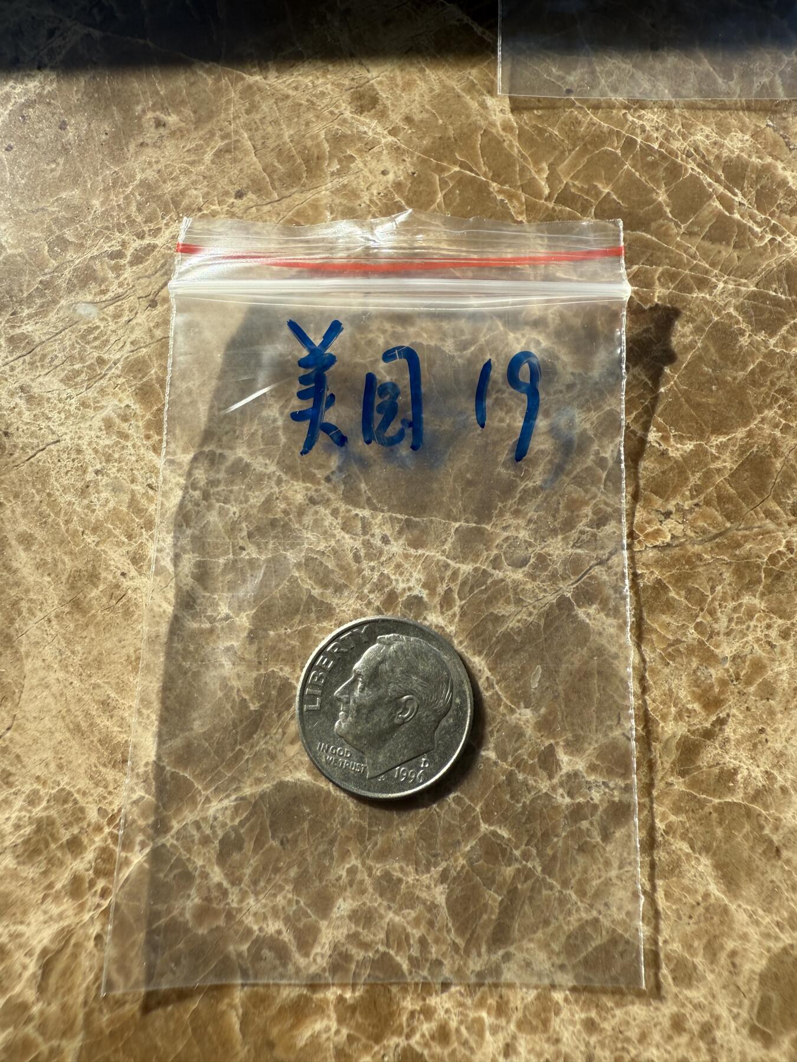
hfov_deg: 56.8
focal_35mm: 24
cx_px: 398
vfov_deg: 71.6
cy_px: 531
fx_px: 737
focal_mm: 2.22
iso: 40
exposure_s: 1/975
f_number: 2.2
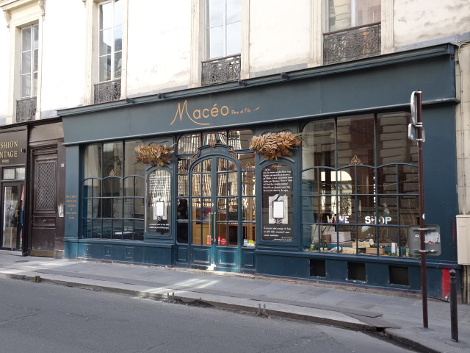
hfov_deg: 54.0
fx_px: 462
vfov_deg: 41.8
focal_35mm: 34
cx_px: 235
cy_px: 176
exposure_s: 1/60
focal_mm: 5.79
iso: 80
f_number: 4
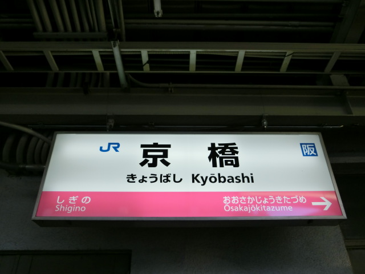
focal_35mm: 29
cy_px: 137
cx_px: 182
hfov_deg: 61.7
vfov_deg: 48.2
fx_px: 306
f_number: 3.7
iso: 100
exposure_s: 1/125
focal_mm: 5.2
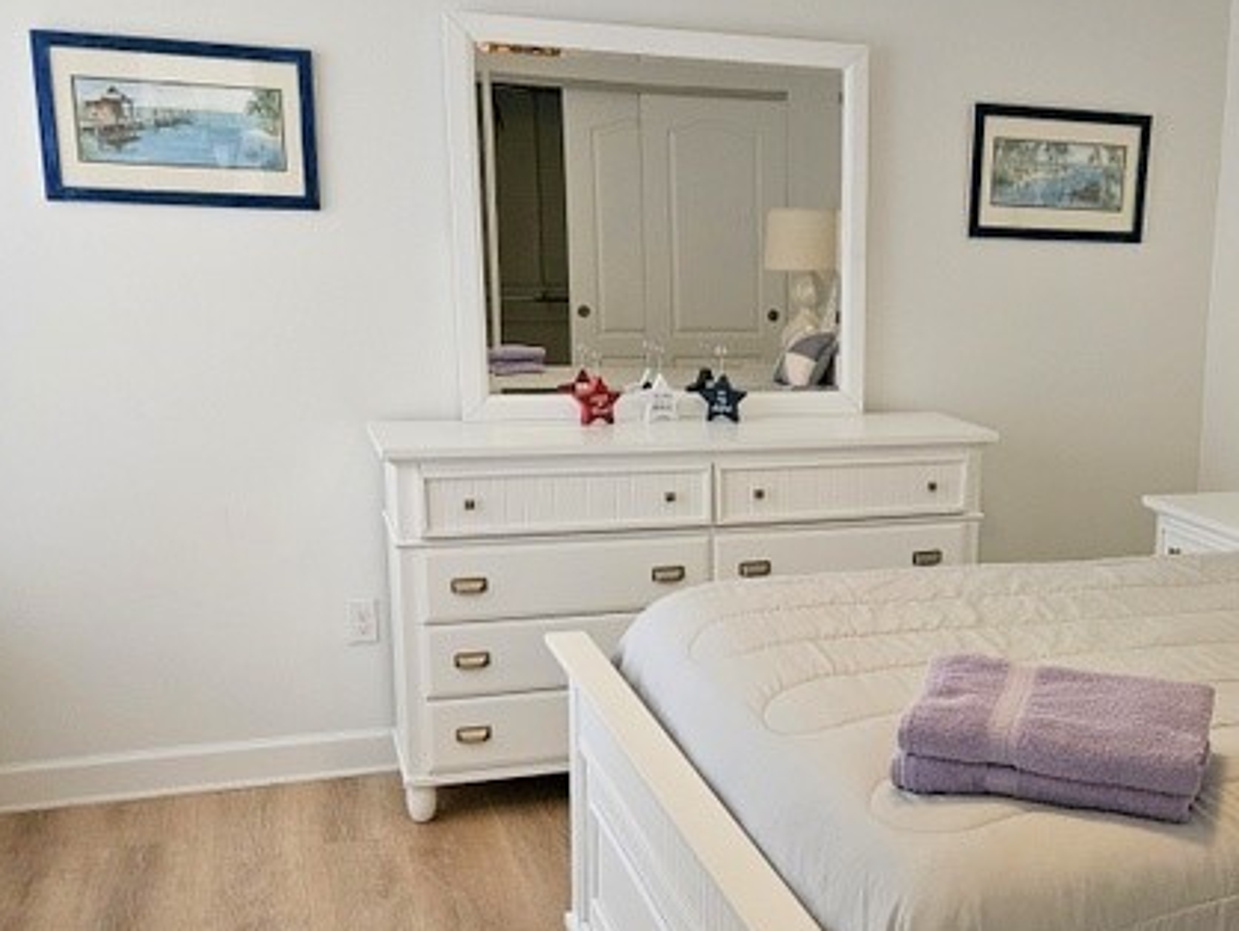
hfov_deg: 41.4
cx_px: 960
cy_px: 575
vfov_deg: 32.8
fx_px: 1576
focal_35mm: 44
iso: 640
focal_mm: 5.4
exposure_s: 1/120
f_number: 1.8
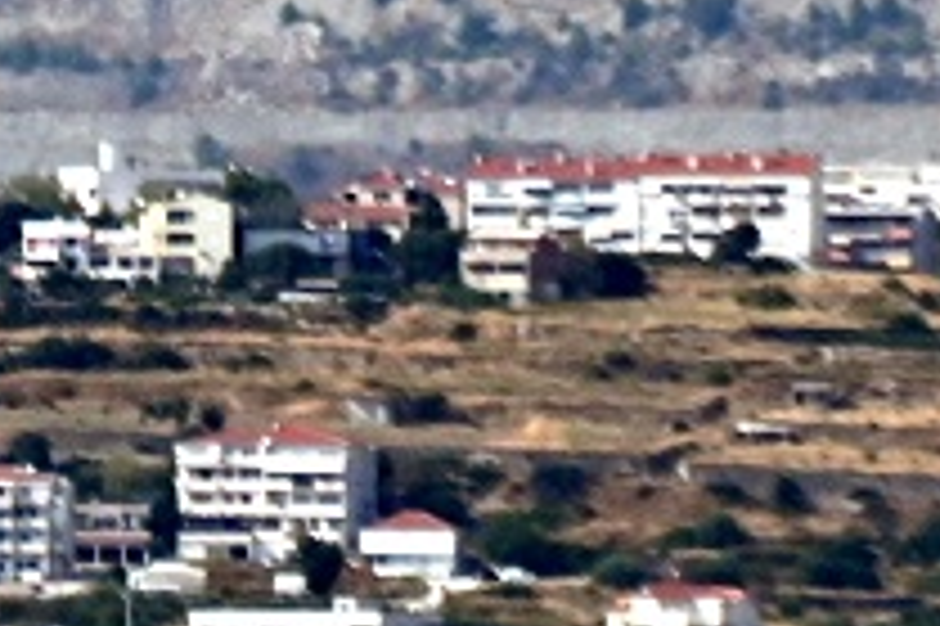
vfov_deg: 0.6
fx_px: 56224
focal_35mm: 2155
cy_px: -1506
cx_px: 144
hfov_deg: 1.0
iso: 250
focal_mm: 300
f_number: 5.6
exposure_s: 1/2500
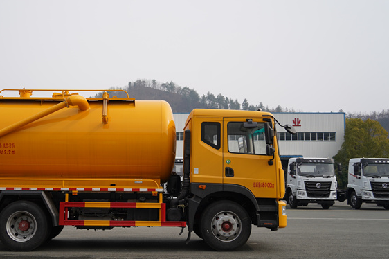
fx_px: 508
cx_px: 125
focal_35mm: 47
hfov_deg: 41.3
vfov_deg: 28.6
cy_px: 140
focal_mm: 33
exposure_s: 1/1250
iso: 100
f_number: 3.2
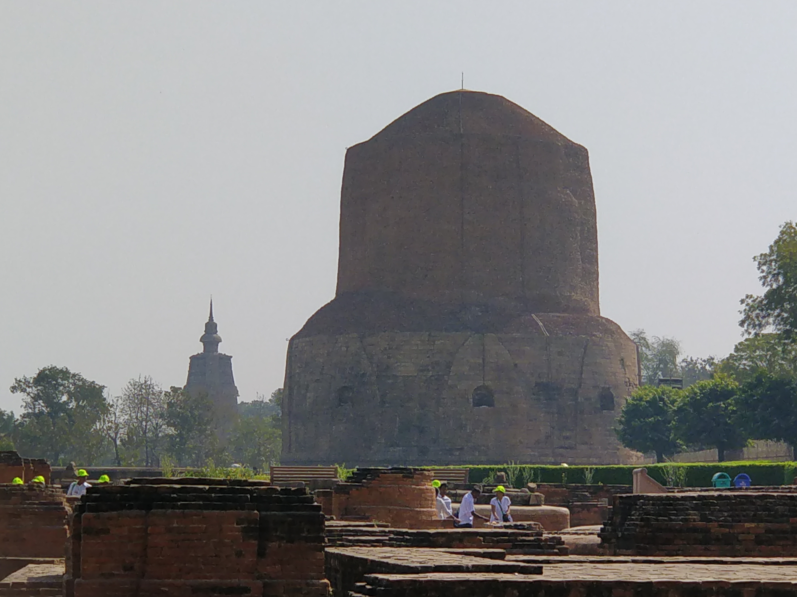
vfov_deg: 32.1
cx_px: 422
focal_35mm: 45
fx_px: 1035
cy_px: 355
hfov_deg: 42.1
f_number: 2.6
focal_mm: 5.5
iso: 125
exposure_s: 1/1163
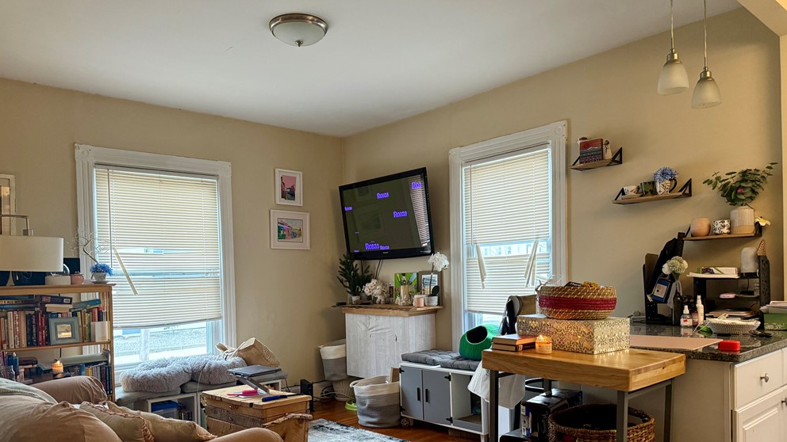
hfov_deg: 69.9
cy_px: 284
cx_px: 386
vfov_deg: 42.5
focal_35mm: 27
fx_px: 563
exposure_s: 1/120
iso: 320
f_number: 1.78
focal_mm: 6.76
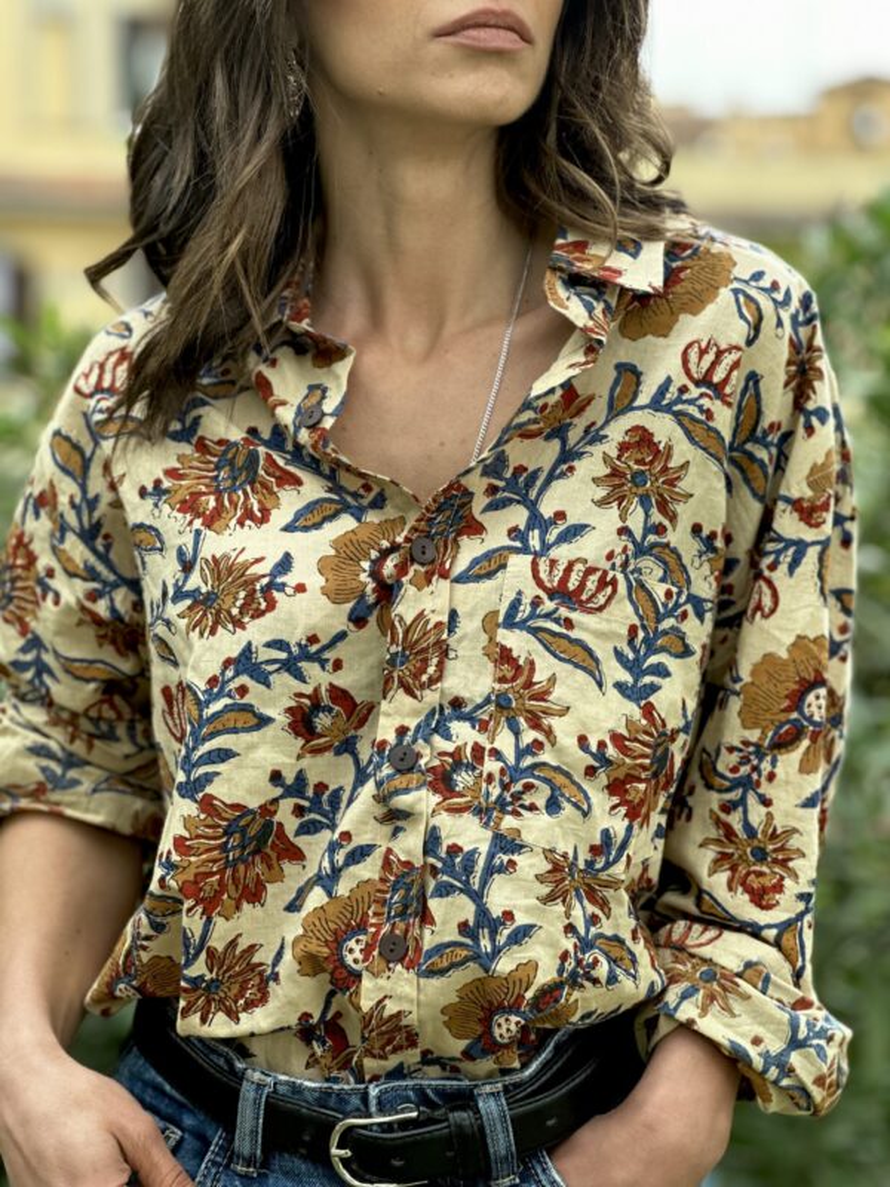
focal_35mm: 77
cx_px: 445
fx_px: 2640
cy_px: 594
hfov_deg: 19.1
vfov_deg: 25.3
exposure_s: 1/121
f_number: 2.8
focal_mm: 9
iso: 64
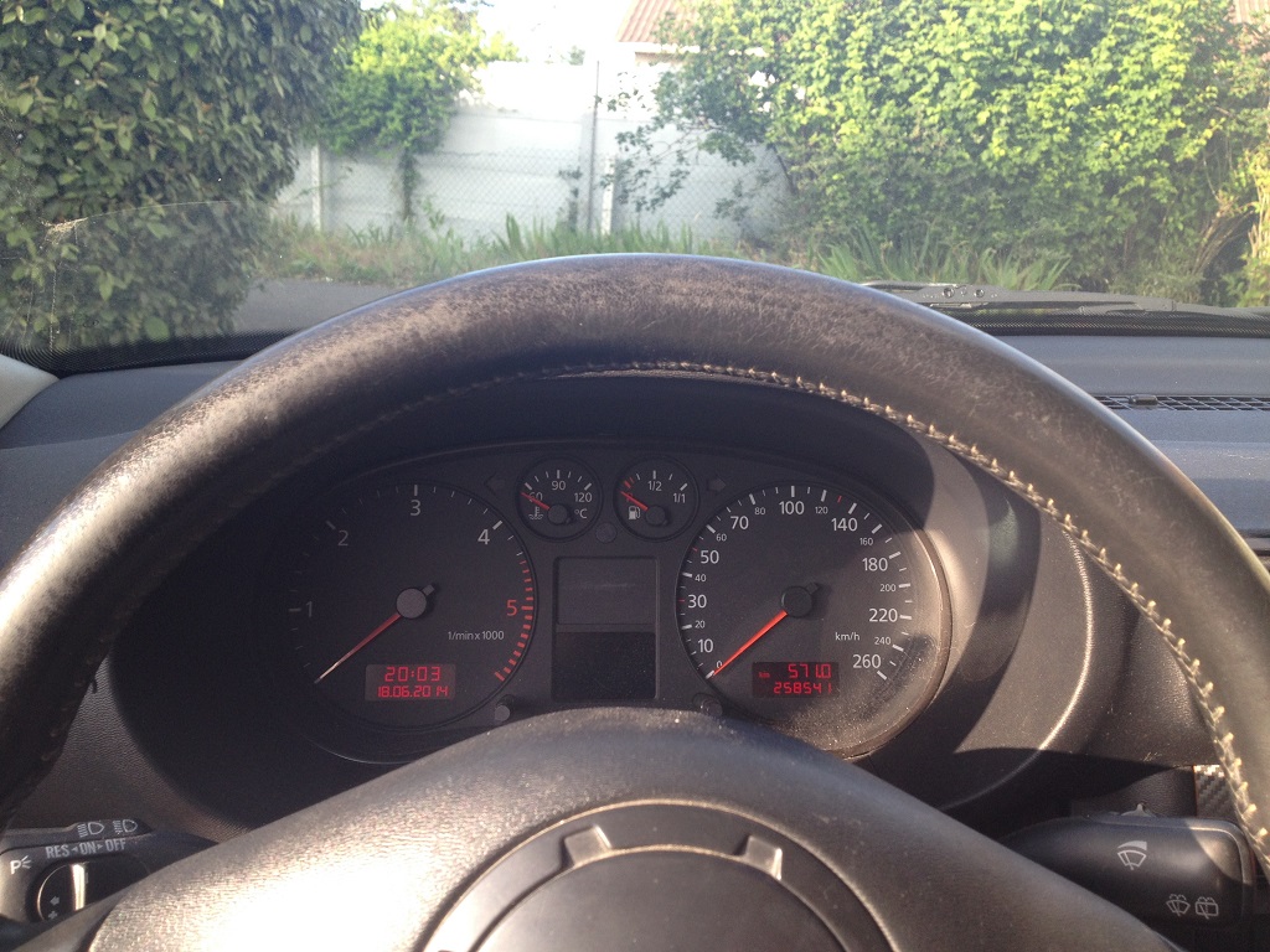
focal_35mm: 35
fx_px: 1284
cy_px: 476
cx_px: 635
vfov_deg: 40.7
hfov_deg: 52.6
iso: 50
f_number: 2.4
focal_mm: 4.28
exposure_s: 1/132
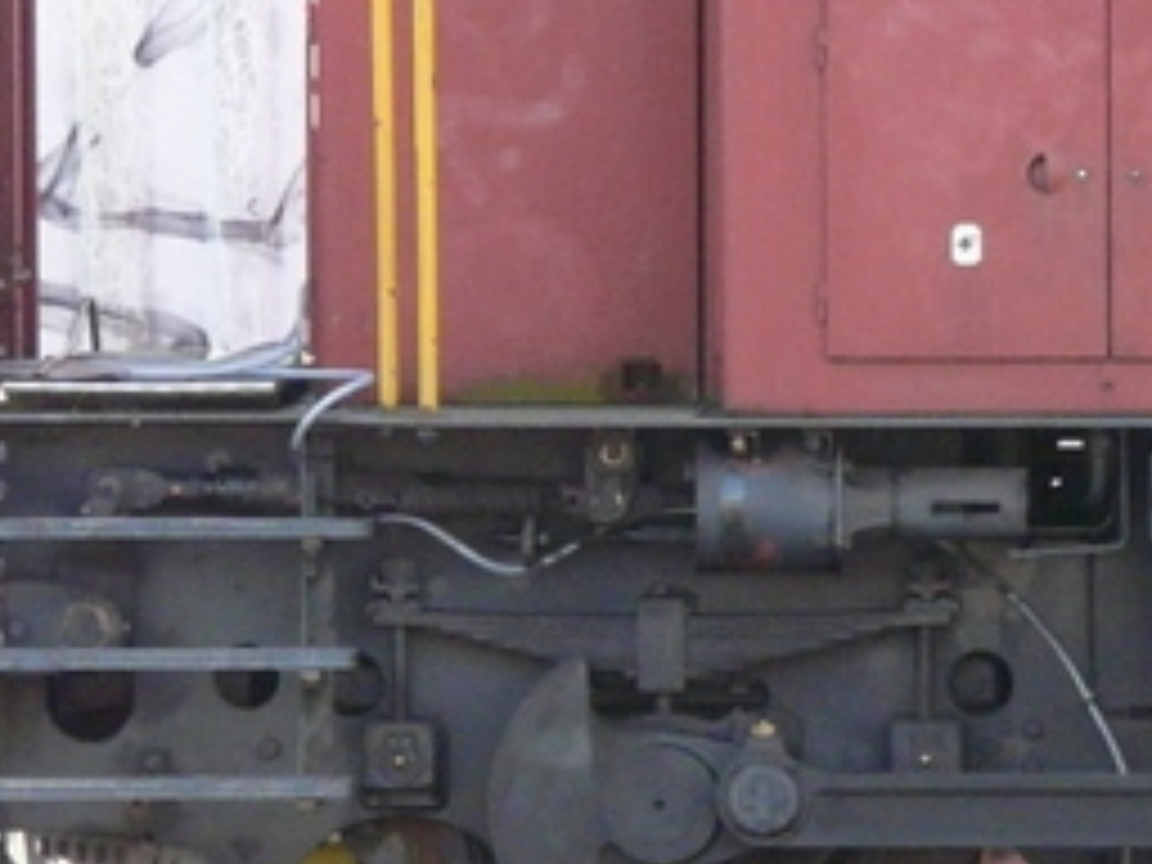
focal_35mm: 602
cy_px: 122
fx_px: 20034
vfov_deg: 2.5
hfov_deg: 3.3
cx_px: 1498
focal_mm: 25.3
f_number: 3.6
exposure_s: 1/250
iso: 250
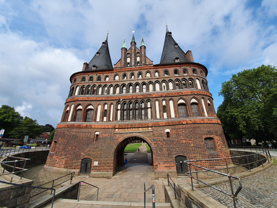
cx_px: 138
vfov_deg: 89.9
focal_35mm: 13
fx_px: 104
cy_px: 104
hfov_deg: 106.2
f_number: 2.2
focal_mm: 1.8
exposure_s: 1/550
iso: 50
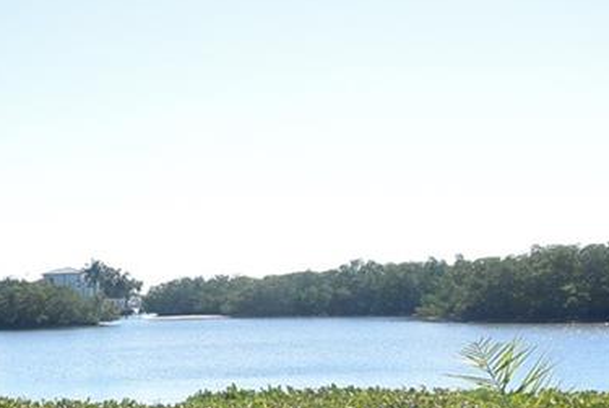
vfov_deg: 21.2
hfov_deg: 24.7
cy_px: 259
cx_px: -292
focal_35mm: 64
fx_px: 1084
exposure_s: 1/500
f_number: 11
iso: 400
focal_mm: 10
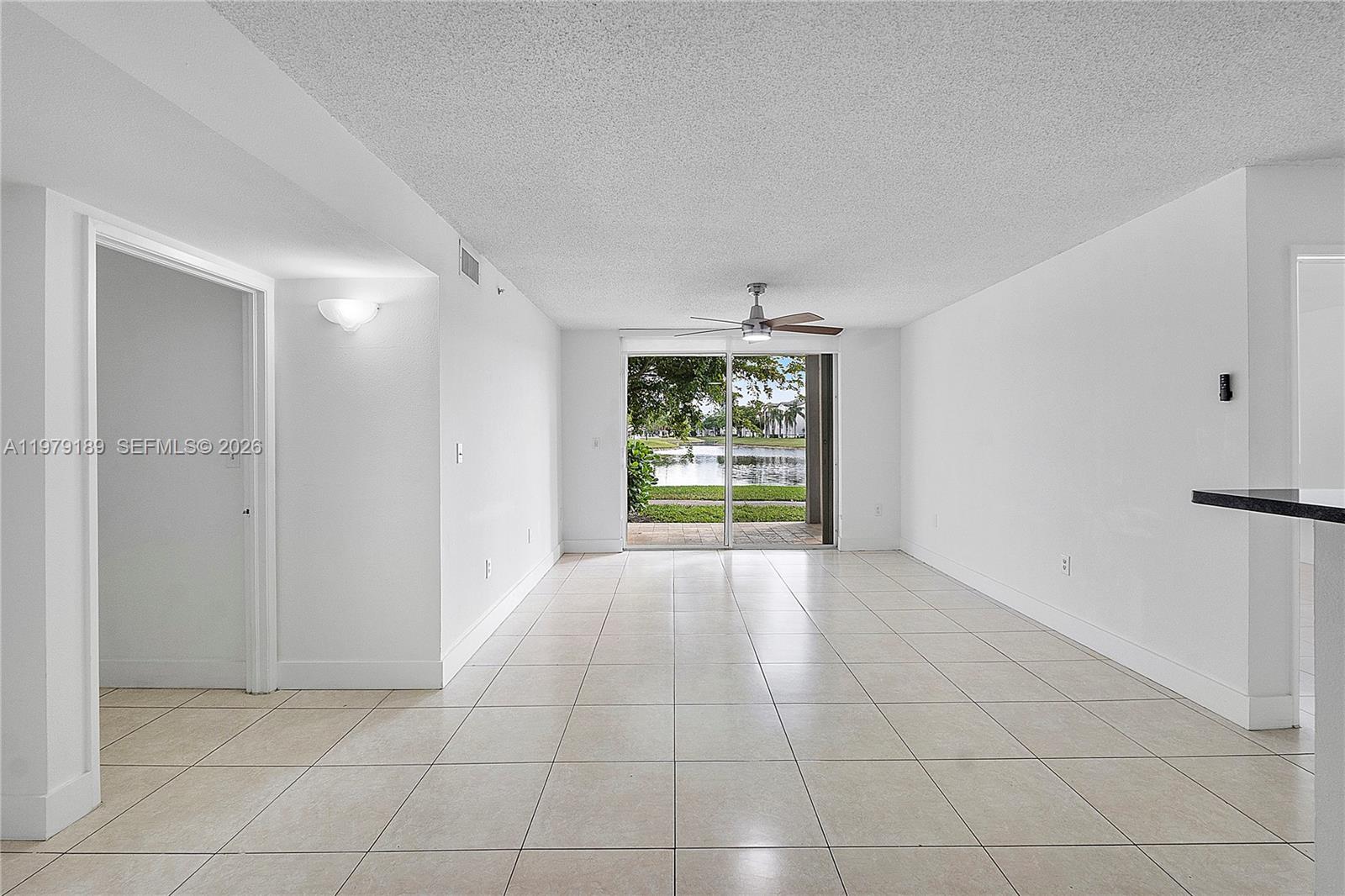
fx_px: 560
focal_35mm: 15
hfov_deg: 100.4
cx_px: 672
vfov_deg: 77.3
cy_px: 448
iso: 250
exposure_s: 1/50
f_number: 9
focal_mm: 10
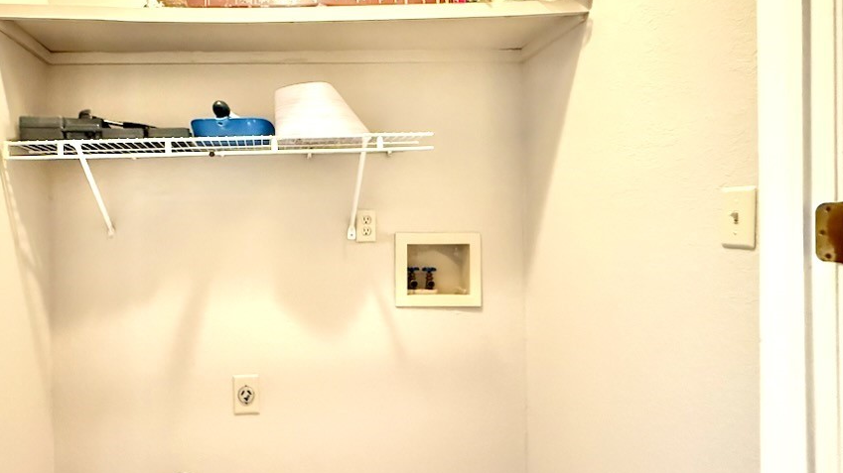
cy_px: 216
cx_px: 284
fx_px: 514
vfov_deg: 49.4
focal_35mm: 23
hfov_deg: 76.3
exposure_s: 1/40
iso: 1250
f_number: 2.2
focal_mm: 2.22
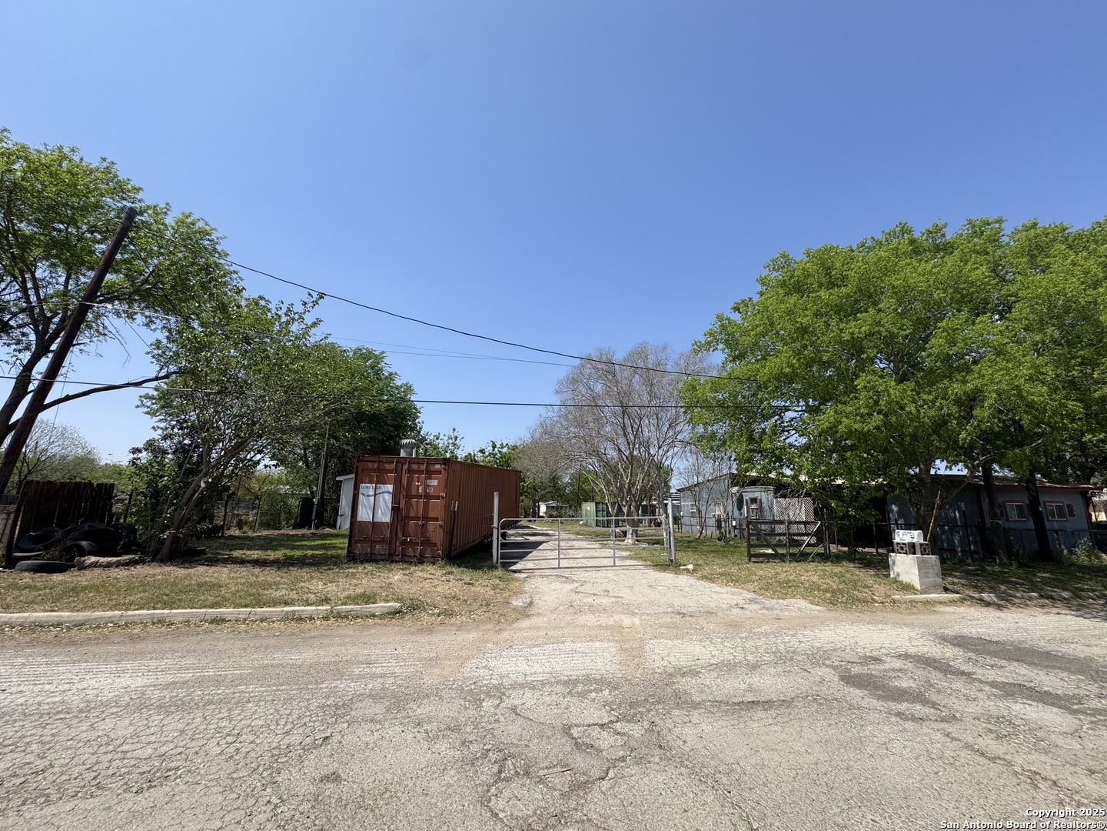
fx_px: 448
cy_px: 416
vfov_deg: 85.7
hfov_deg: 102.1
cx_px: 554
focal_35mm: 14
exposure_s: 1/1832
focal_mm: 2.22
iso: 50
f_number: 2.2
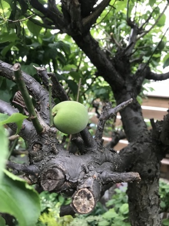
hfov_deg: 49.7
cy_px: 113
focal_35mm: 28
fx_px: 182
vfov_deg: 63.4
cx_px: 84
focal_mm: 3.99
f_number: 1.8
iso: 32
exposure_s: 1/33
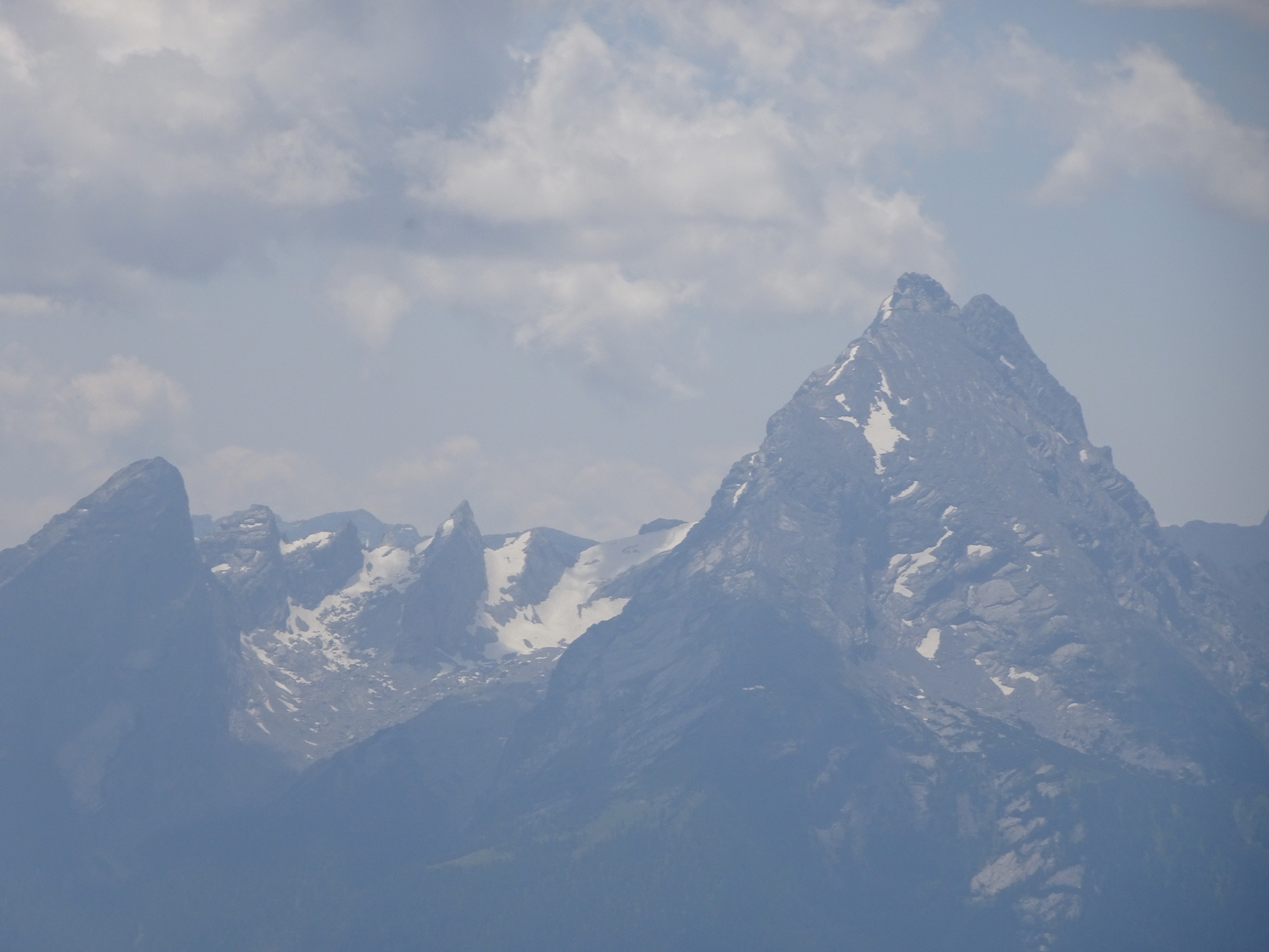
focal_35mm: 281
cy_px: 476
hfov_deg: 7.0
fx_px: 10302
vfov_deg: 5.3
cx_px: 636
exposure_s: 1/800
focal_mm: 47.87
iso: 80
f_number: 6.3
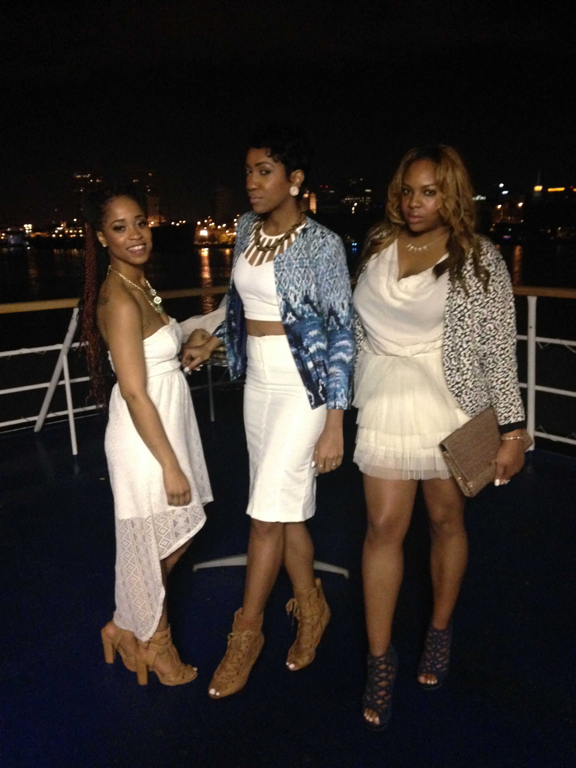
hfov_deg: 42.9
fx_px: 732
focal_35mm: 33
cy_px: 384
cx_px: 288
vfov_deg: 55.4
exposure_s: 1/15
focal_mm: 4.12
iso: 640
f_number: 2.4
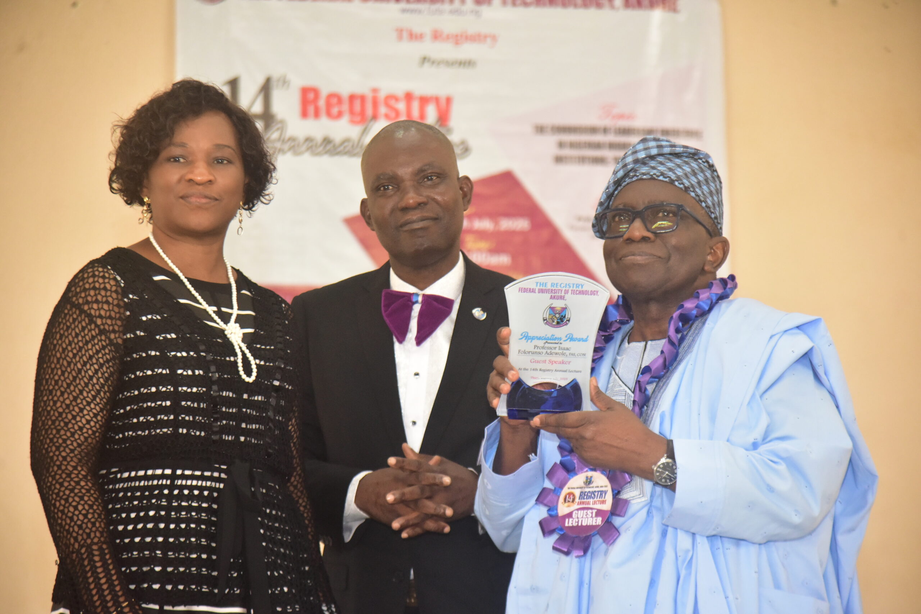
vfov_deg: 12.2
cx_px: 460
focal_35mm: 112
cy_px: 307
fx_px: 2865
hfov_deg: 18.3
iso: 5000
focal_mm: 112
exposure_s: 1/100
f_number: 6.3
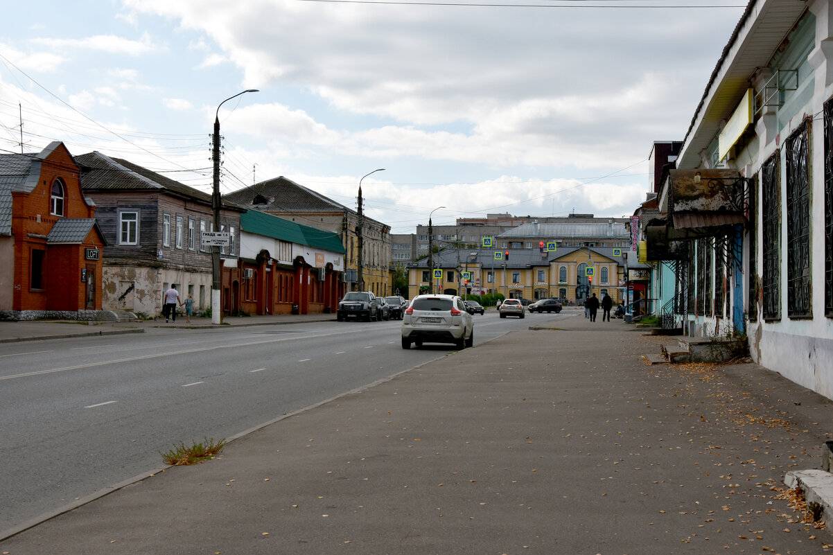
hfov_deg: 37.9
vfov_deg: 25.7
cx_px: 416
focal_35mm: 52
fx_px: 1215
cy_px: 278
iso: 200
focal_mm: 35
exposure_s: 1/500
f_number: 8
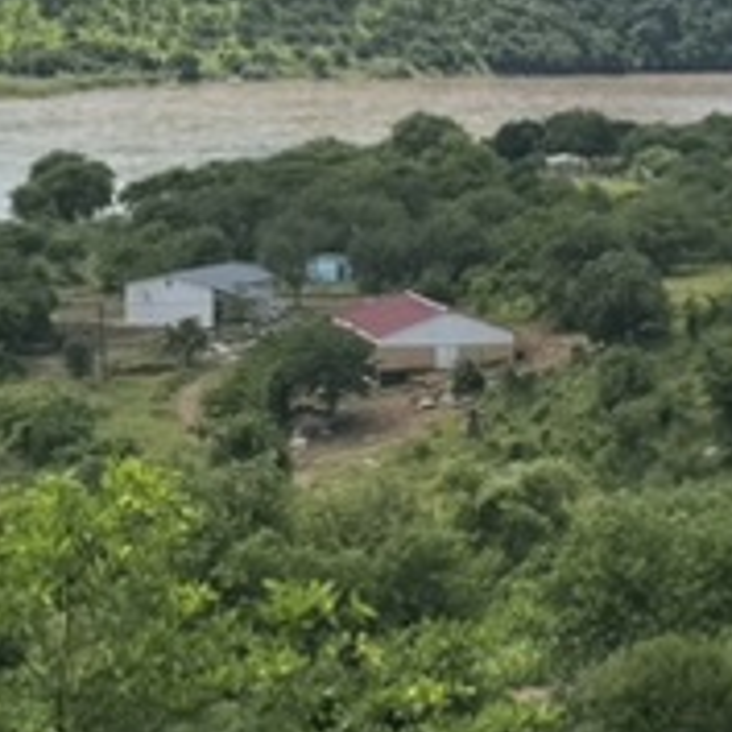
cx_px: 513
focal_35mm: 123
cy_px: 380
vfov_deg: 14.2
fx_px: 2943
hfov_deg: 14.1
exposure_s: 1/7092
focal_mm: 6.76
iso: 80
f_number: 1.78
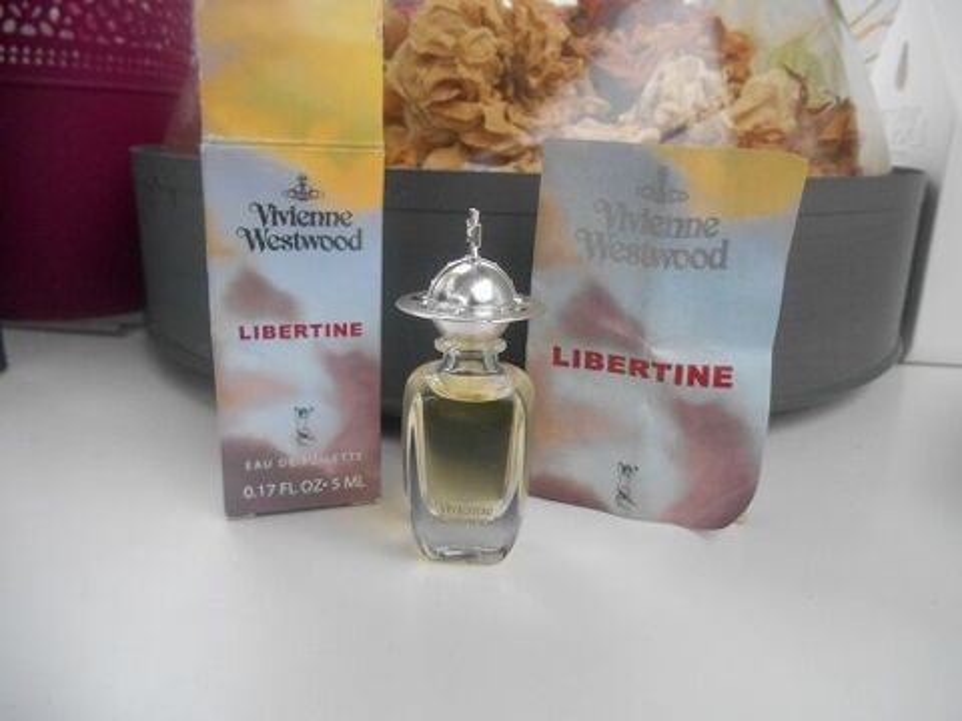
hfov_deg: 67.3
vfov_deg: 53.1
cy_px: 360
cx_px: 481
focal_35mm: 26
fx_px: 723
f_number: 3.4
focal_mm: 4.7
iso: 400
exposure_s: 1/30
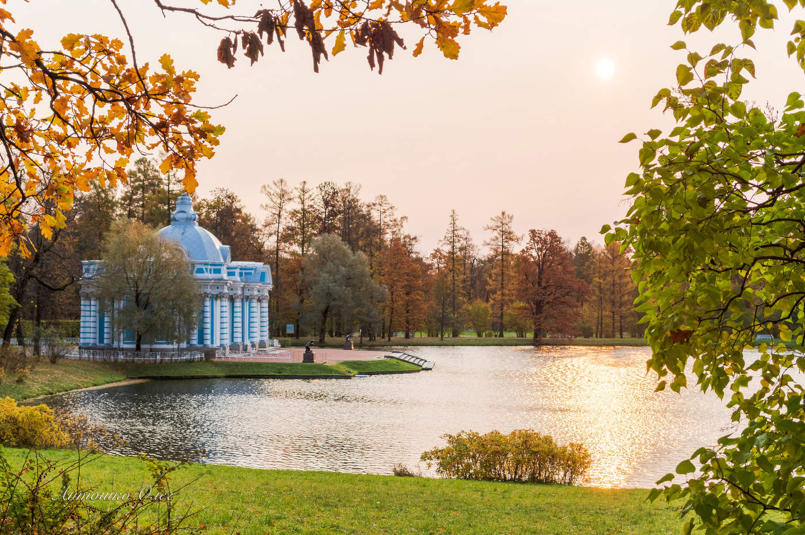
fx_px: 1341
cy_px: 268
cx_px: 402
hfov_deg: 33.4
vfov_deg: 22.6
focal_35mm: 60
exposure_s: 1/800
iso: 200
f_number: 5.6
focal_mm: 40
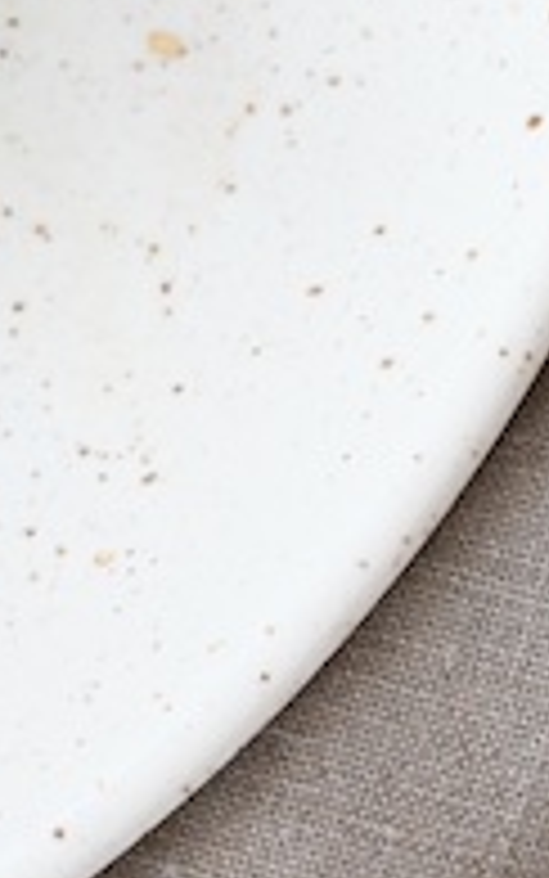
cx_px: -785
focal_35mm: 270
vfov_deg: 7.7
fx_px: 6459
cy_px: -351
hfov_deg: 4.7
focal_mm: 50
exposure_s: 1/2
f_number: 7.1
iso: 125
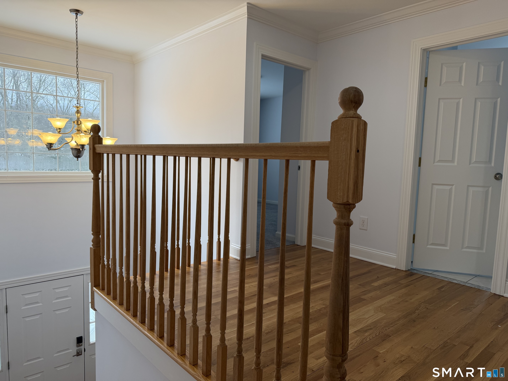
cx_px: 254
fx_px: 352
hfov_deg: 71.6
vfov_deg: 56.8
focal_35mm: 24
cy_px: 190
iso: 80
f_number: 1.78
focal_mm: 6.76
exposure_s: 1/231
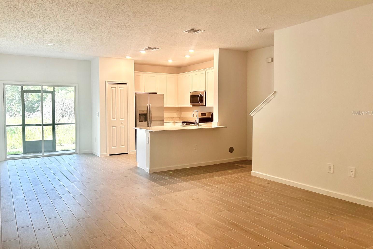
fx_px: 290
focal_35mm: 28
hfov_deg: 65.5
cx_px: 182
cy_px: 113
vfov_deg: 46.3
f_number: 1.5
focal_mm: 5.7
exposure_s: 1/120
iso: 100
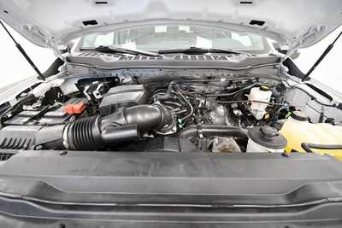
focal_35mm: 15
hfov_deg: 100.4
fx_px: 143
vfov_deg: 77.4
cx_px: 171
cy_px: 114
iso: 2800
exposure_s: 1/125
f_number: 4.5
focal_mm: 10
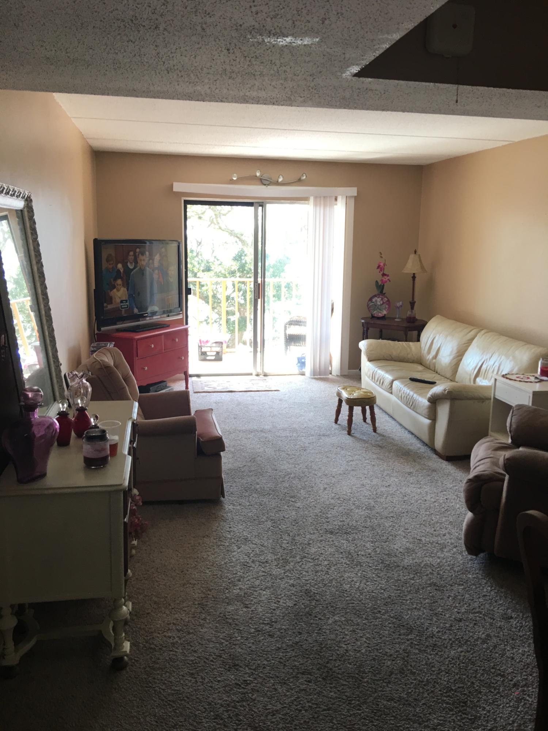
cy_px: 366
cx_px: 274
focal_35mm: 29
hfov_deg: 48.2
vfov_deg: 61.7
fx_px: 612
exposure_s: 1/40
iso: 25
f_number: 2.2
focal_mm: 4.15
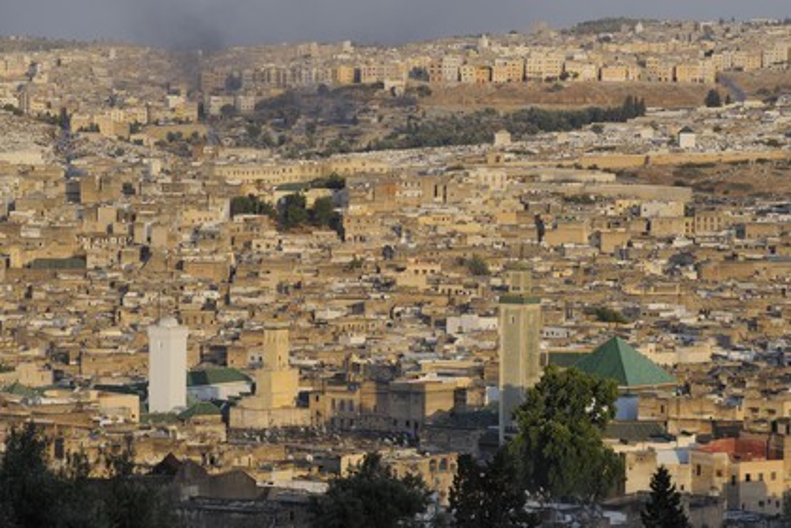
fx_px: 2856
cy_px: 264
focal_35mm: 130
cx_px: 396
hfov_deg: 15.8
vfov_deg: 10.5
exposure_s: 1/320
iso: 400
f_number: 13
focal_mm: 130
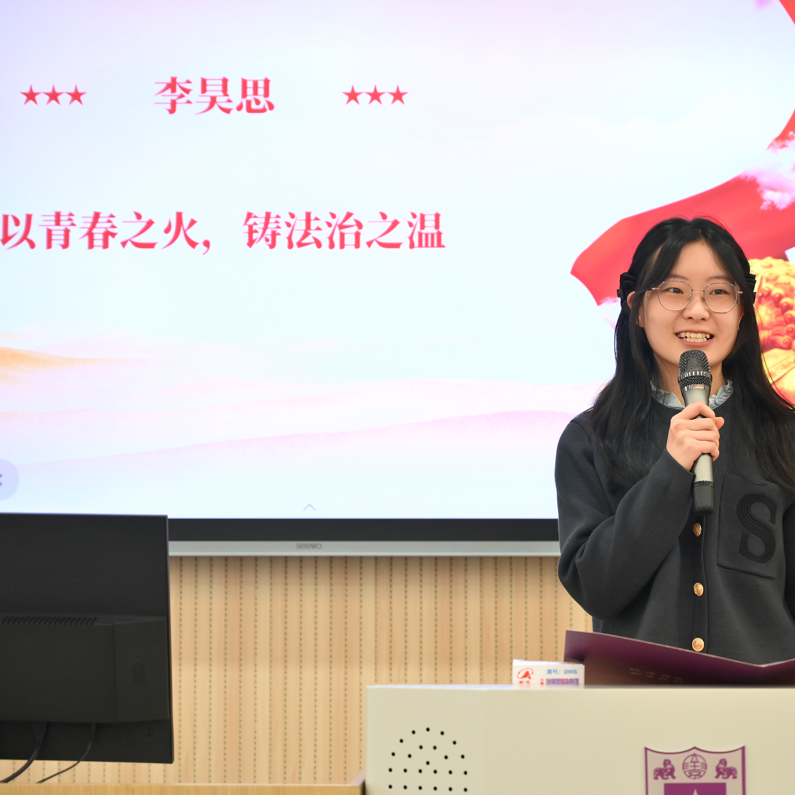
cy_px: 397
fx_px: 2105
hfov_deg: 21.2
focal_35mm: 81
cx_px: 583
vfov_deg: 21.4
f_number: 4
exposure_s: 1/125
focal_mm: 63
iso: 800
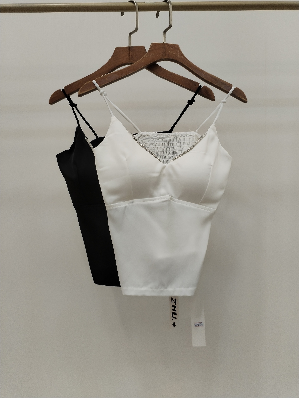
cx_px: 150
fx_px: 334
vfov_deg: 61.7
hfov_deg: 48.2
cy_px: 199
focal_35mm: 29
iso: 144
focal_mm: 4.75
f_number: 1.8
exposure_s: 1/120
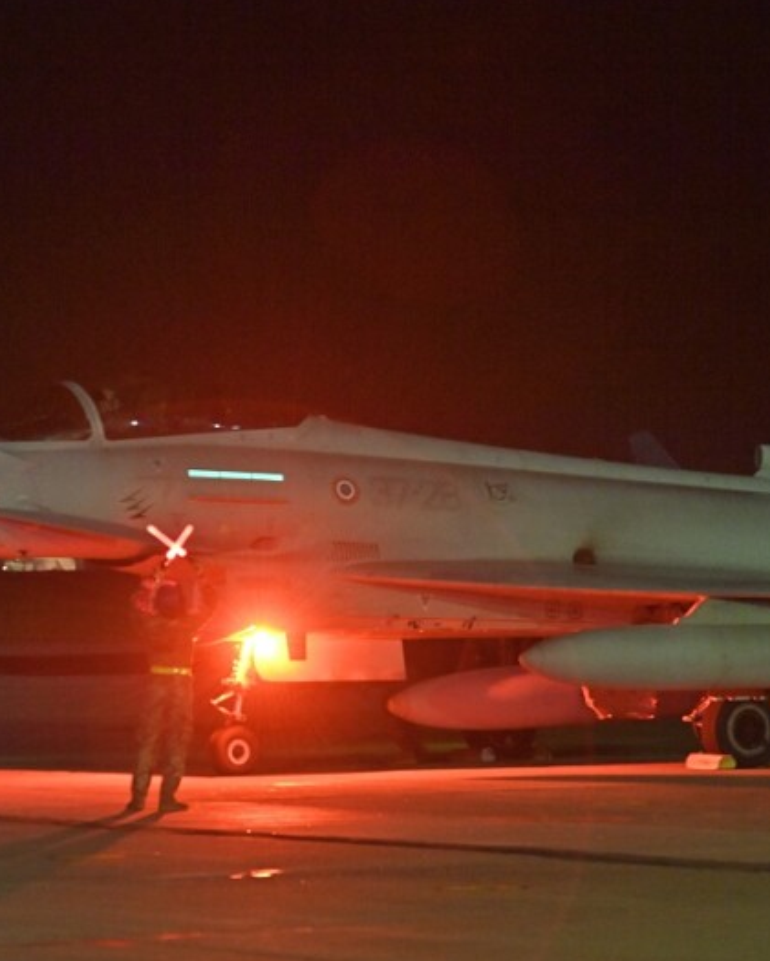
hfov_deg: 8.1
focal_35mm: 192
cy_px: 423
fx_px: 5468
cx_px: 329
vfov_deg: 10.1
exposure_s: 1/60
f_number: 3.5
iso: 3200
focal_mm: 105
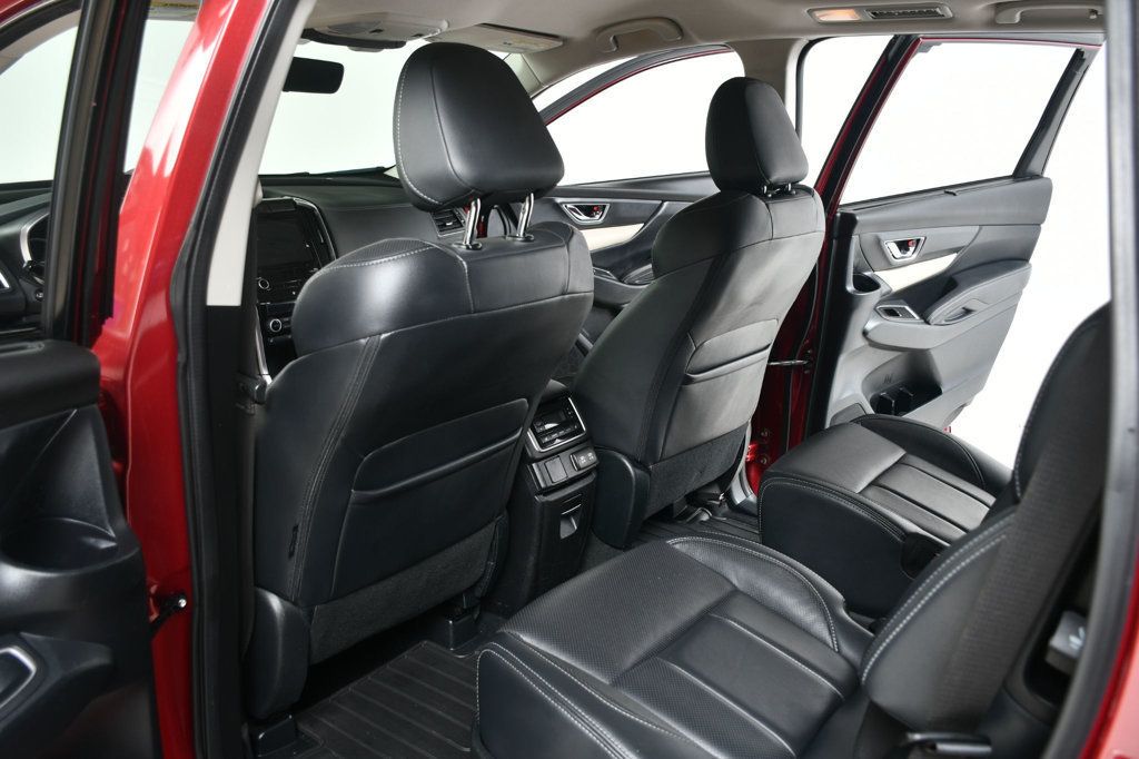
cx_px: 570
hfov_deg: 57.2
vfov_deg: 39.9
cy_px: 380
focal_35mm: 33
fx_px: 1044
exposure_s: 1/160
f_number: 4.5
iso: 100
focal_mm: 22
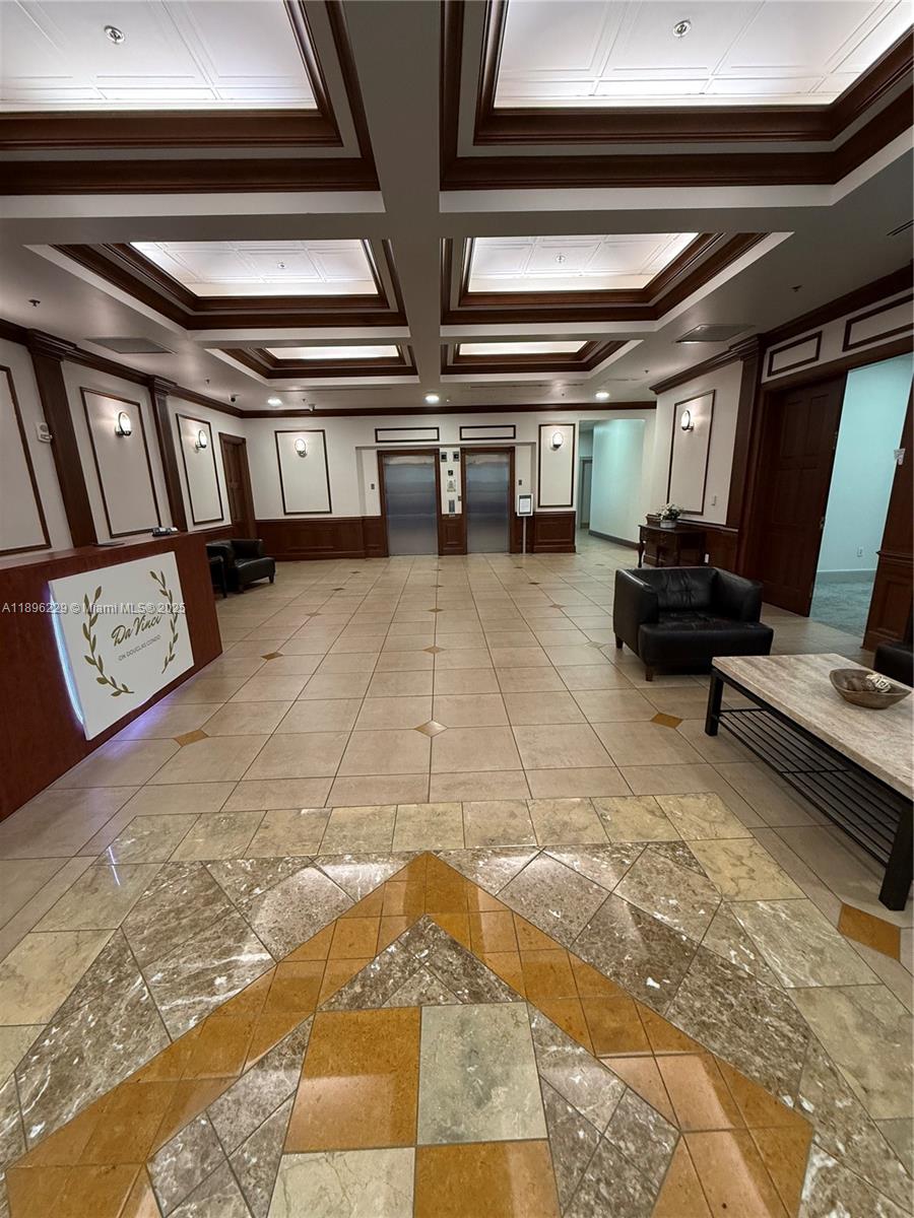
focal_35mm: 14
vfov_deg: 102.1
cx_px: 457
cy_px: 609
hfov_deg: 85.7
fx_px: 493
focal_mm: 2.22
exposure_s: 1/60
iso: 320
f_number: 2.2
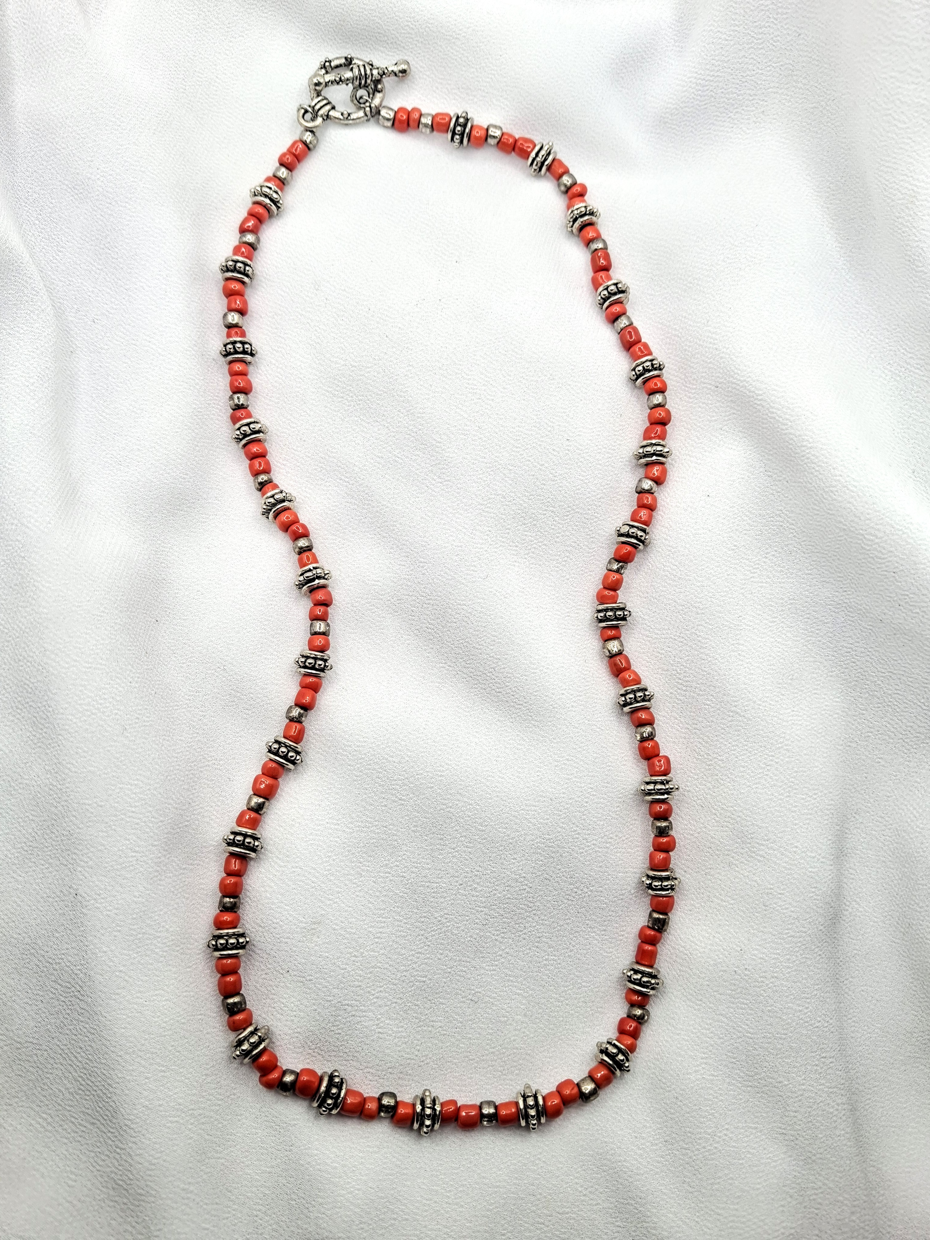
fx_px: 896
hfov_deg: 54.9
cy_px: 620
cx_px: 465
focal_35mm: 25
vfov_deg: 69.4
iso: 25
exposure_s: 1/100
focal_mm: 4.69
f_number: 1.8
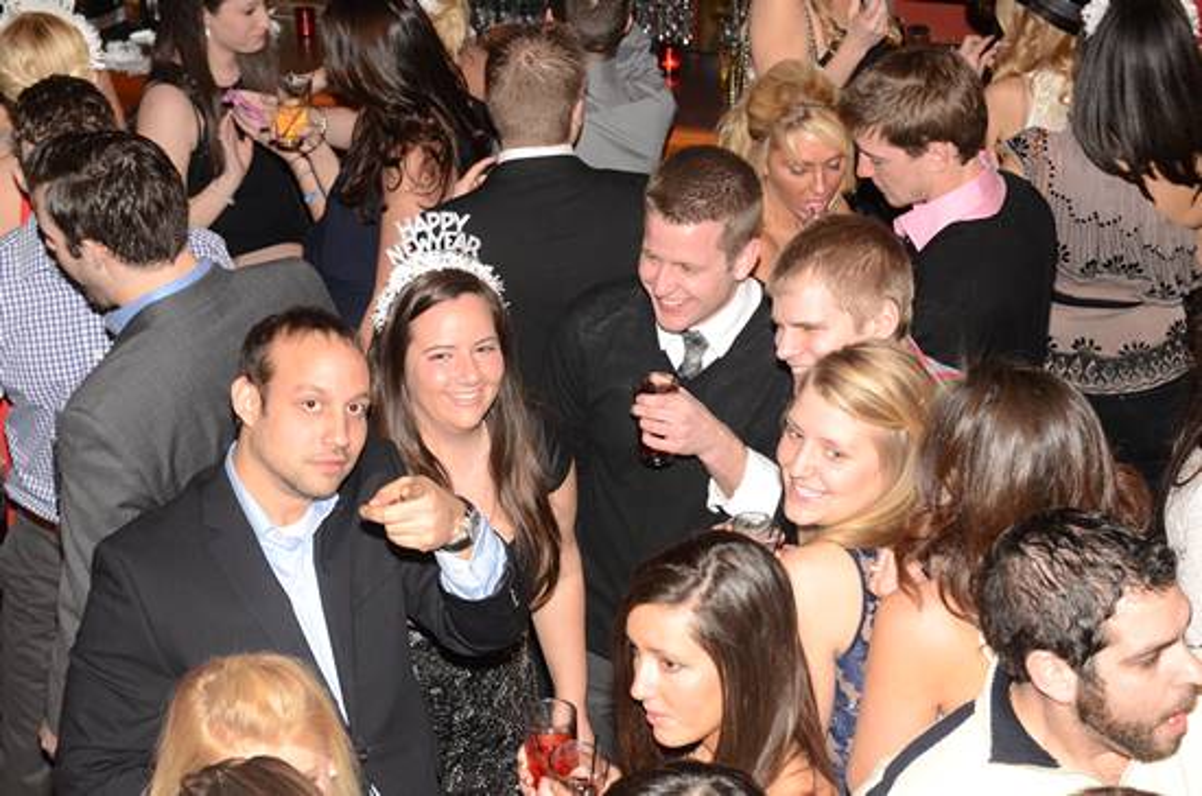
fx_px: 2498
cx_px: 601
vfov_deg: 18.1
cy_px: 398
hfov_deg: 27.1
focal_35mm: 75
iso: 1250
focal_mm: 50
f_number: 5.6
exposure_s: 1/40
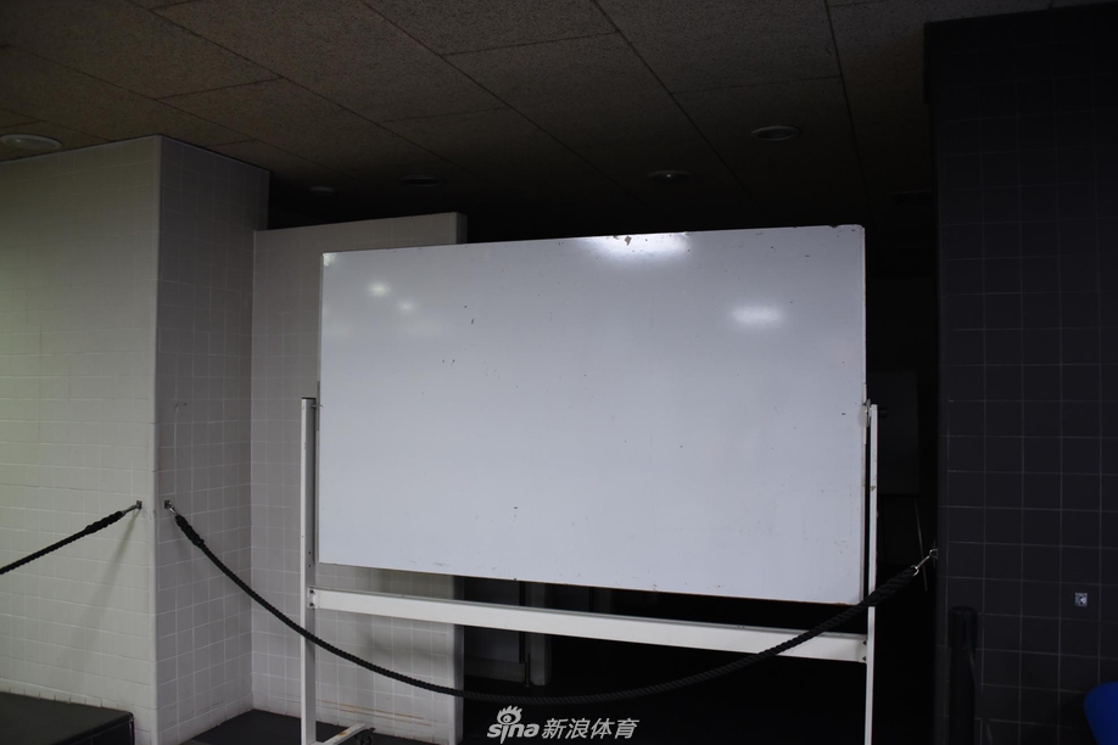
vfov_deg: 45.0
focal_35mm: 29
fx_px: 901
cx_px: 570
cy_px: 369
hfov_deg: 63.7
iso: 1600
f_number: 3.5
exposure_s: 1/60
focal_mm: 28
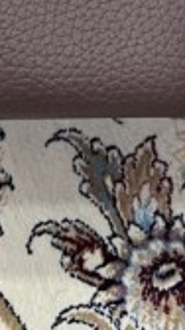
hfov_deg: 8.9
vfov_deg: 12.6
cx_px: 157
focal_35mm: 135
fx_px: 1182
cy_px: -444
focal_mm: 5.7
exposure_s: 1/68
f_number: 1.5
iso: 125
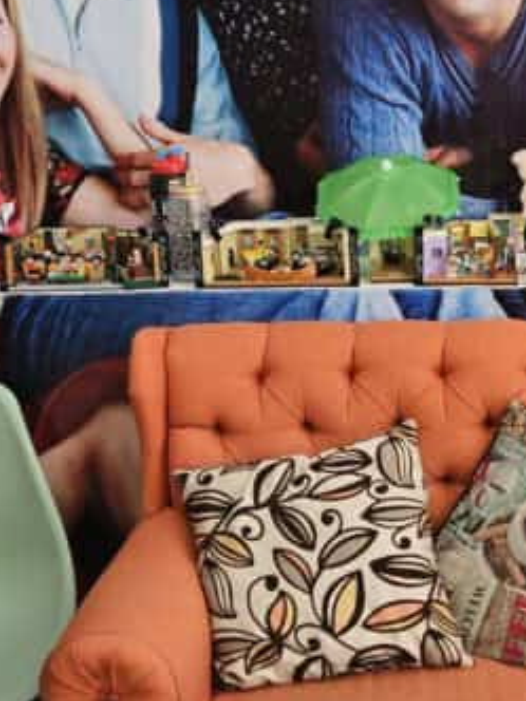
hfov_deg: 20.6
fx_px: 1438
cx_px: 389
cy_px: 372
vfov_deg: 27.4
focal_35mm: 71
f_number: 1.8
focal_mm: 5.4
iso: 100
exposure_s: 1/120
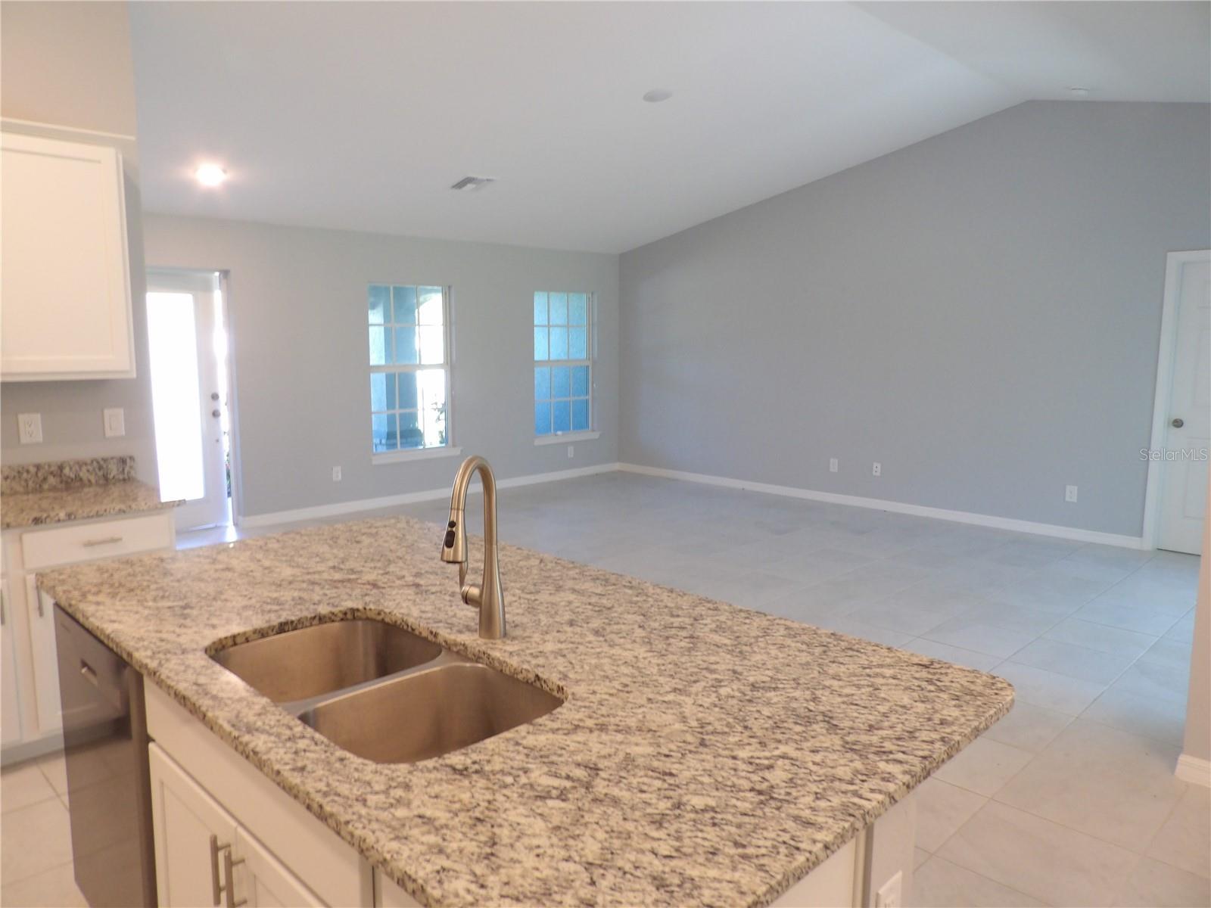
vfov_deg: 56.8
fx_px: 840
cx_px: 606
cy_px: 454
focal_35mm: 24
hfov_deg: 71.6
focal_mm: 4.3
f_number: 3.2
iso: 200
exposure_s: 1/19
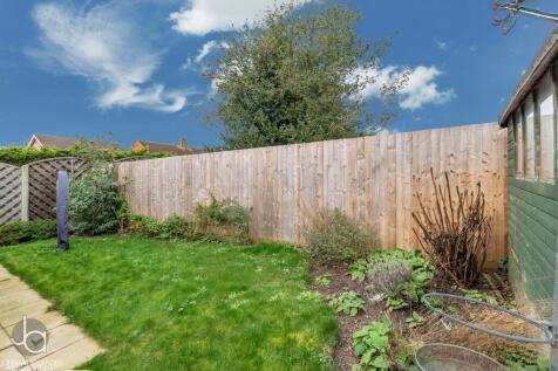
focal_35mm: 15
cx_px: 279
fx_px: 232
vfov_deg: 77.3
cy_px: 186
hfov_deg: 100.4
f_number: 9
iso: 1100
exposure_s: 1/800
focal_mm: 10
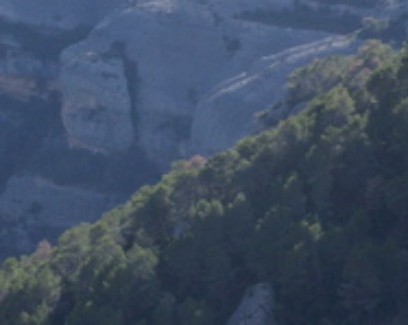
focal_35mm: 274
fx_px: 3303
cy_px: 75
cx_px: 3
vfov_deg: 5.6
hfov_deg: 7.0
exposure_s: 1/500
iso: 80
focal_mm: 17.5
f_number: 3.2
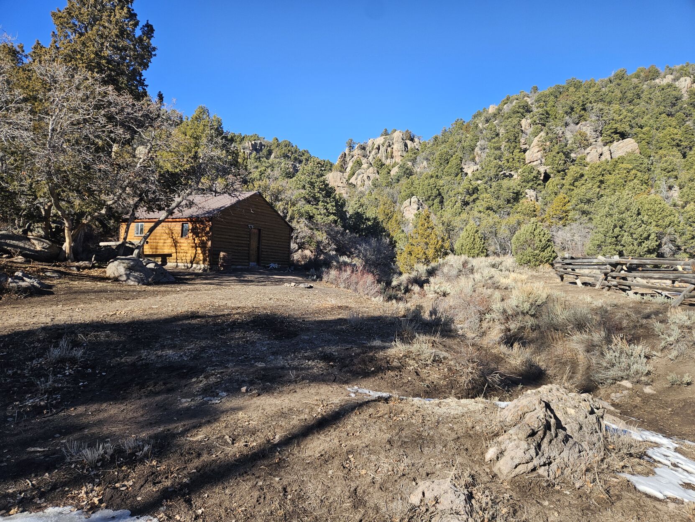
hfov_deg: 73.9
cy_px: 261
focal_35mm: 23
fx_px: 462
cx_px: 348
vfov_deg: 58.9
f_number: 1.8
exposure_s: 1/1286
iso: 40
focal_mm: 5.4
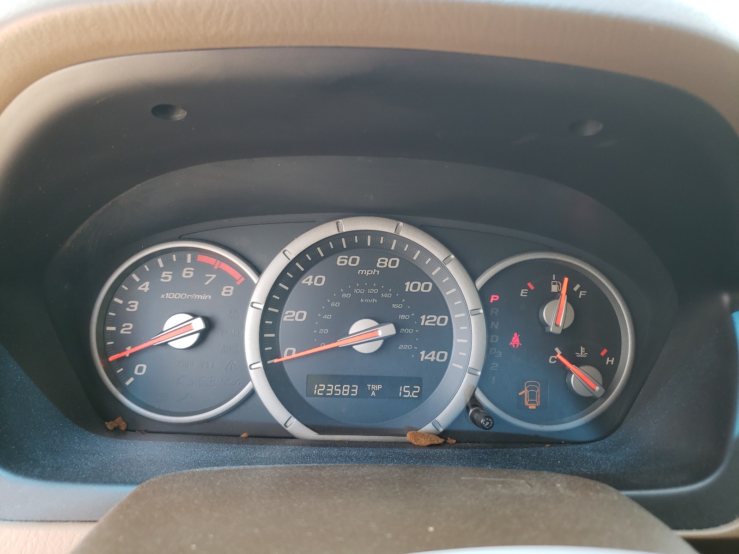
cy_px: 277
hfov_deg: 67.3
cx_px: 370
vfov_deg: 53.1
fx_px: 555
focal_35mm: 26
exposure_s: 1/103
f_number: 1.5
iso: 50
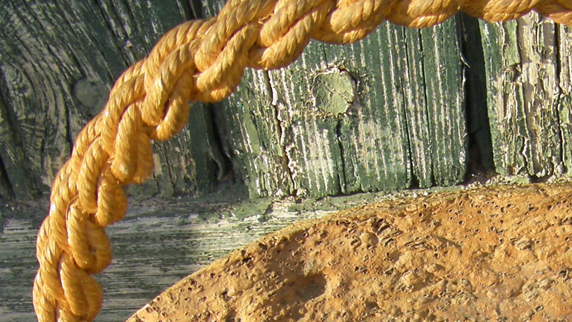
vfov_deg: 10.5
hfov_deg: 18.6
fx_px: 1714
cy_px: 403
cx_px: 538
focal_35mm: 113
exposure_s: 1/200
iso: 64
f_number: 3.5
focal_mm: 6.3
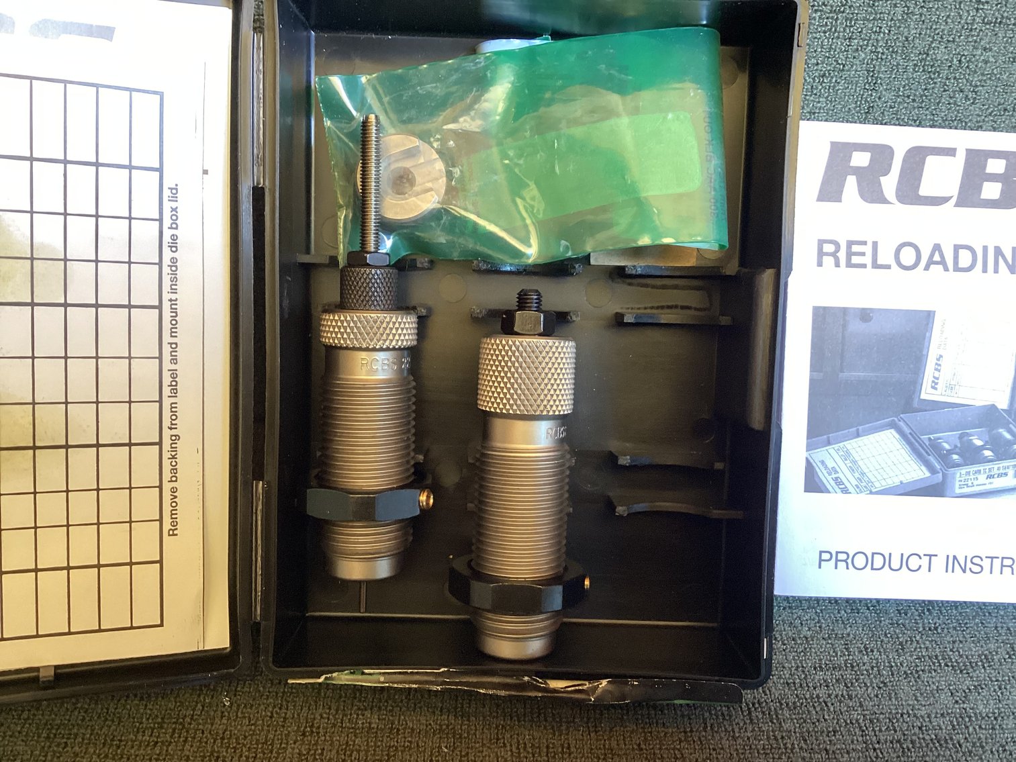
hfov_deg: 58.3
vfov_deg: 45.4
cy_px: 381
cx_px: 508
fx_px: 910
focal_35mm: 31
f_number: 2.4
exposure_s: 1/50
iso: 125
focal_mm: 3.3
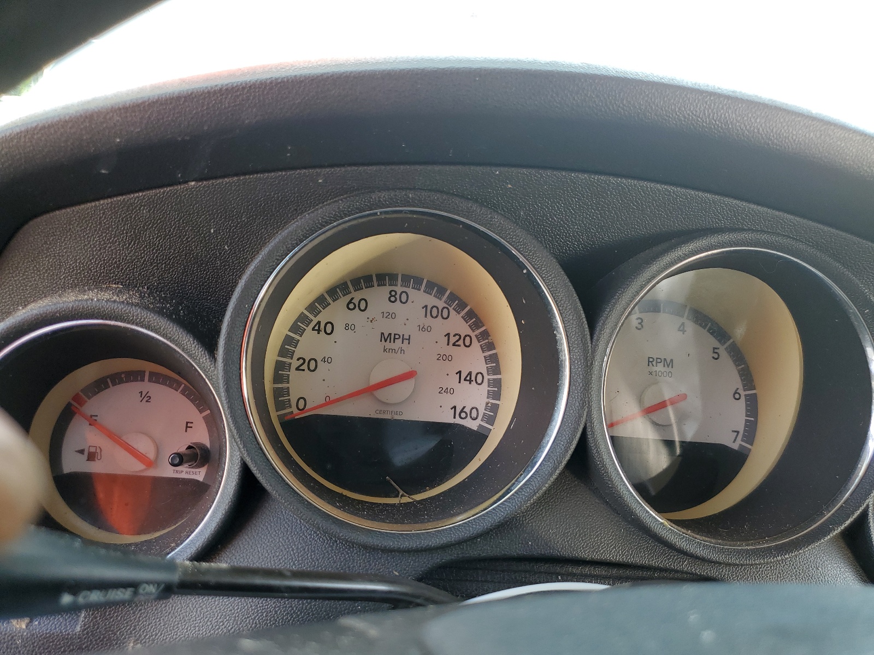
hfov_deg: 67.3
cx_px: 437
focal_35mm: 26
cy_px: 328
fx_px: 656
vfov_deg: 53.1
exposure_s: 1/143
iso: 50
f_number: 1.5
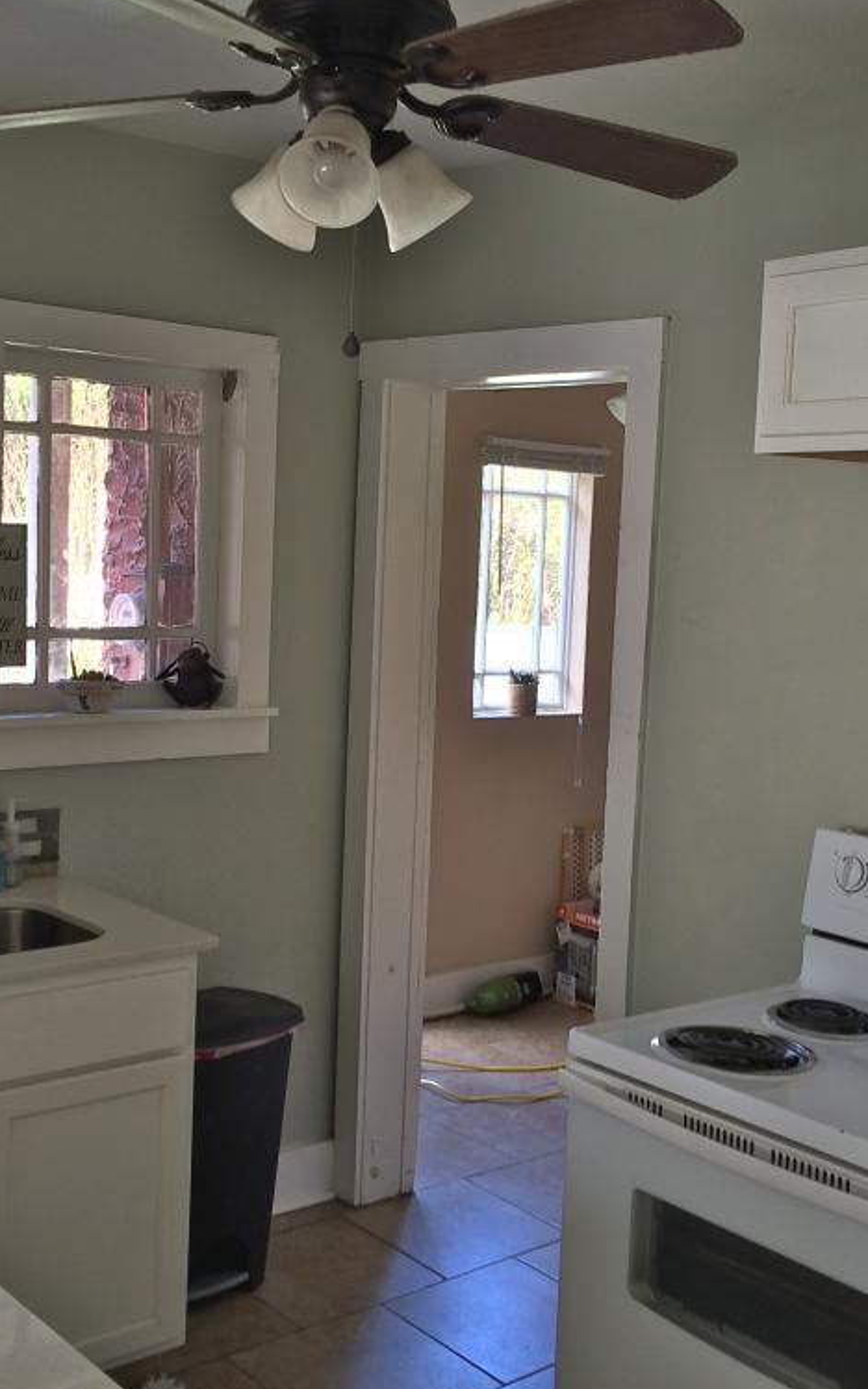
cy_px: 690
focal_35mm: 42
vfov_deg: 47.2
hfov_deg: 30.5
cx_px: 399
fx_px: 1590
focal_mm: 4.15
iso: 32
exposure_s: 1/40
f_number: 2.2
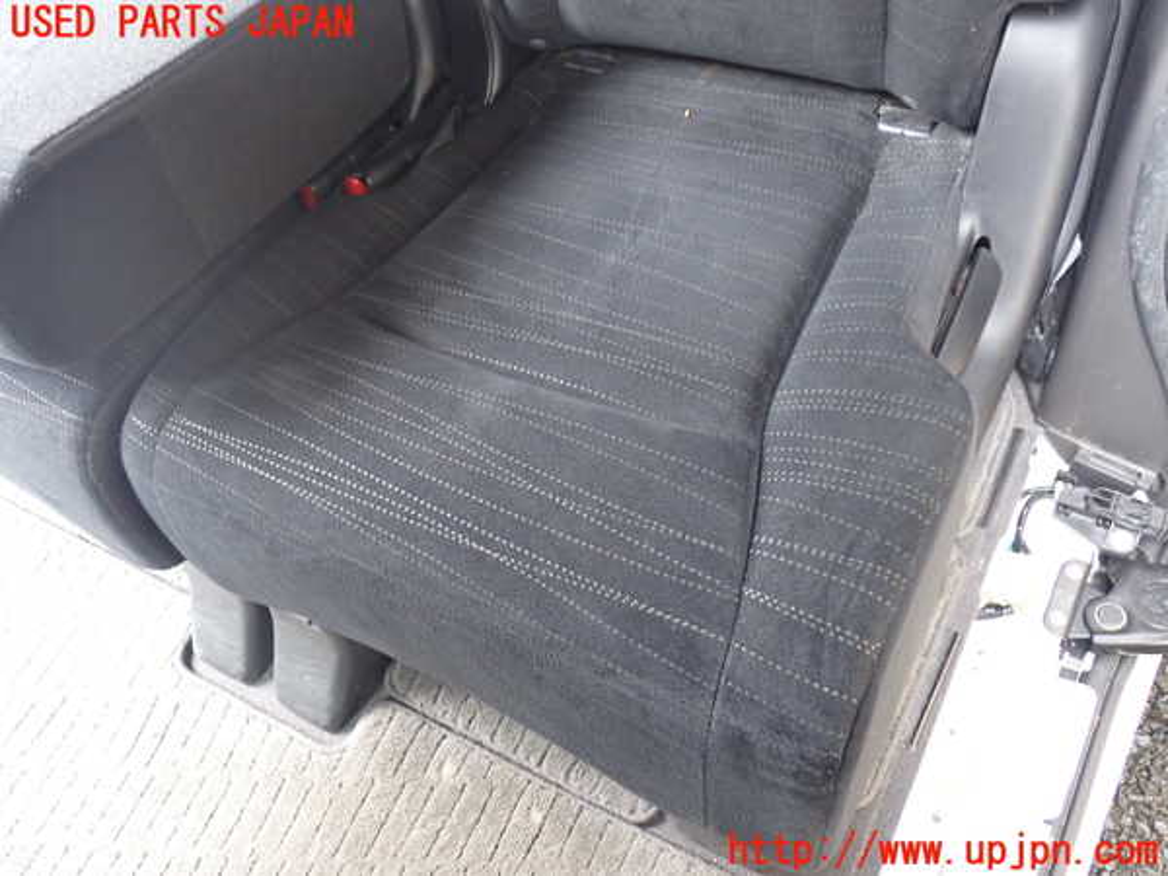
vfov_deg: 46.8
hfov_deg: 60.0
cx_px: 584
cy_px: 438
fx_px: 1012
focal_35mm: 30
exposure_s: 1/30
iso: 400
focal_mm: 5.4
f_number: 2.3
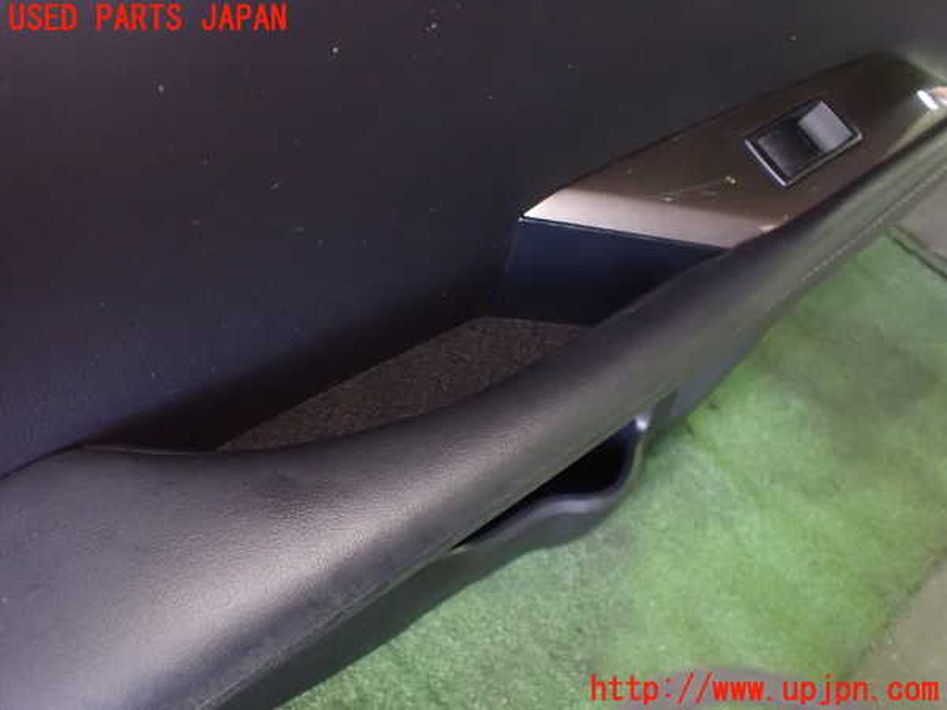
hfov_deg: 60.0
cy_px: 355
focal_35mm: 30
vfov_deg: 46.8
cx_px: 474
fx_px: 821
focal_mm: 5.4
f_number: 2.3
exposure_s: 1/30
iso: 1600
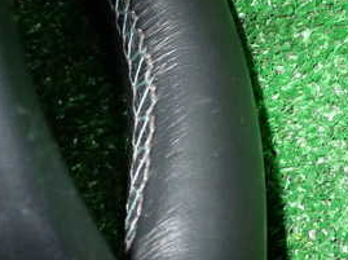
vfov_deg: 21.4
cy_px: 25
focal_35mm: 67
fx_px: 673
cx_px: 184
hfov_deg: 29.0
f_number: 6.3
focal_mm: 5.4
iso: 320
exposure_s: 1/30
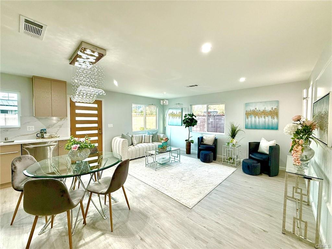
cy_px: 124
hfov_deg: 102.1
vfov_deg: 85.7
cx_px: 166
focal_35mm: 14
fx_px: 134
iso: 100
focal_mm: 2.22
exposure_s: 1/120
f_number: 2.2
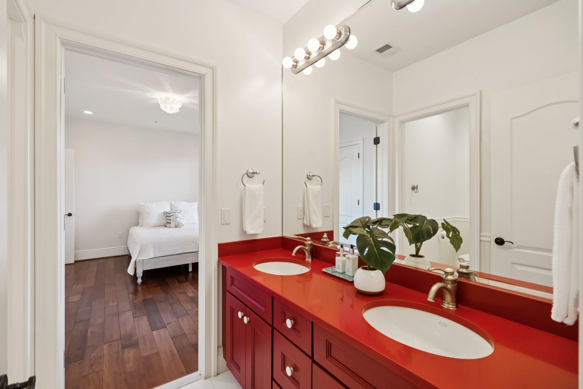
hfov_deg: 96.7
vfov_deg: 73.8
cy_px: 194
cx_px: 292
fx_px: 259
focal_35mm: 16
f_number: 4
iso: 800
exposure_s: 1/125
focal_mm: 16
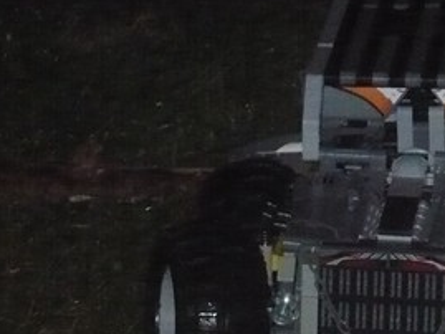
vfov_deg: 3.8
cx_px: 390
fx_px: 5054
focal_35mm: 393
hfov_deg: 5.0
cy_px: 273
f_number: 3.6
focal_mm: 18.3
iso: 640
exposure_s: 1/30
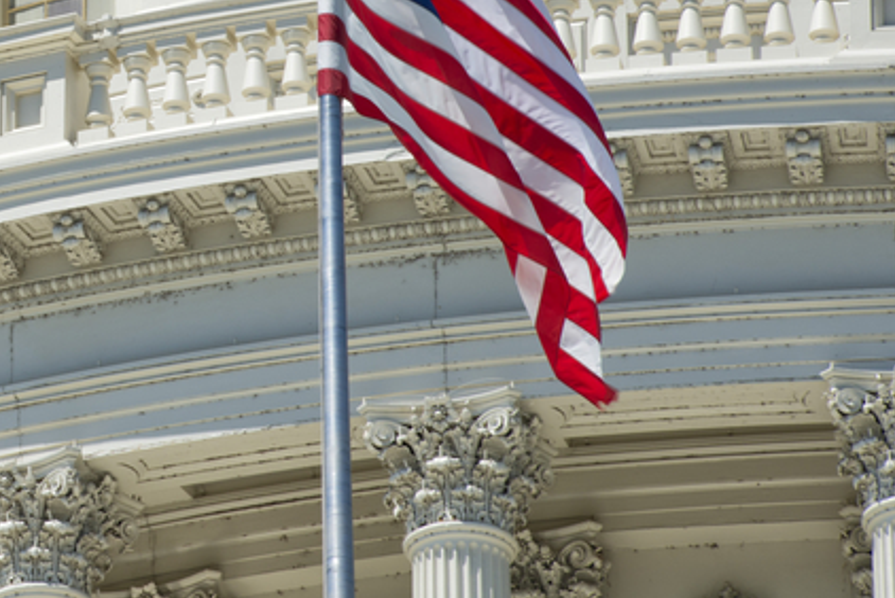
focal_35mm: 473
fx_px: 11767
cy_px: 10
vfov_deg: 2.9
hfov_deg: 4.3
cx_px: -116
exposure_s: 1/100
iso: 100
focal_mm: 200
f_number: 13
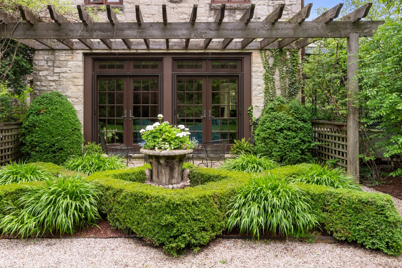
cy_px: 114
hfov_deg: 66.0
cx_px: 177
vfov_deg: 46.8
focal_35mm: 28
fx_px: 308
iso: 200
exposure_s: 1/40
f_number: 11
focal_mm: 15
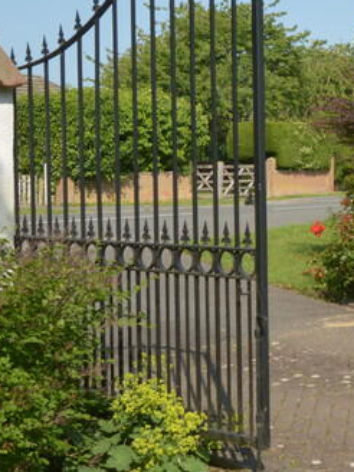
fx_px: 859
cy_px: 175
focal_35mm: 63
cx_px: 509
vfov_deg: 30.6
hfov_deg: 20.4
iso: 200
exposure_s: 1/250
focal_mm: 14
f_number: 9
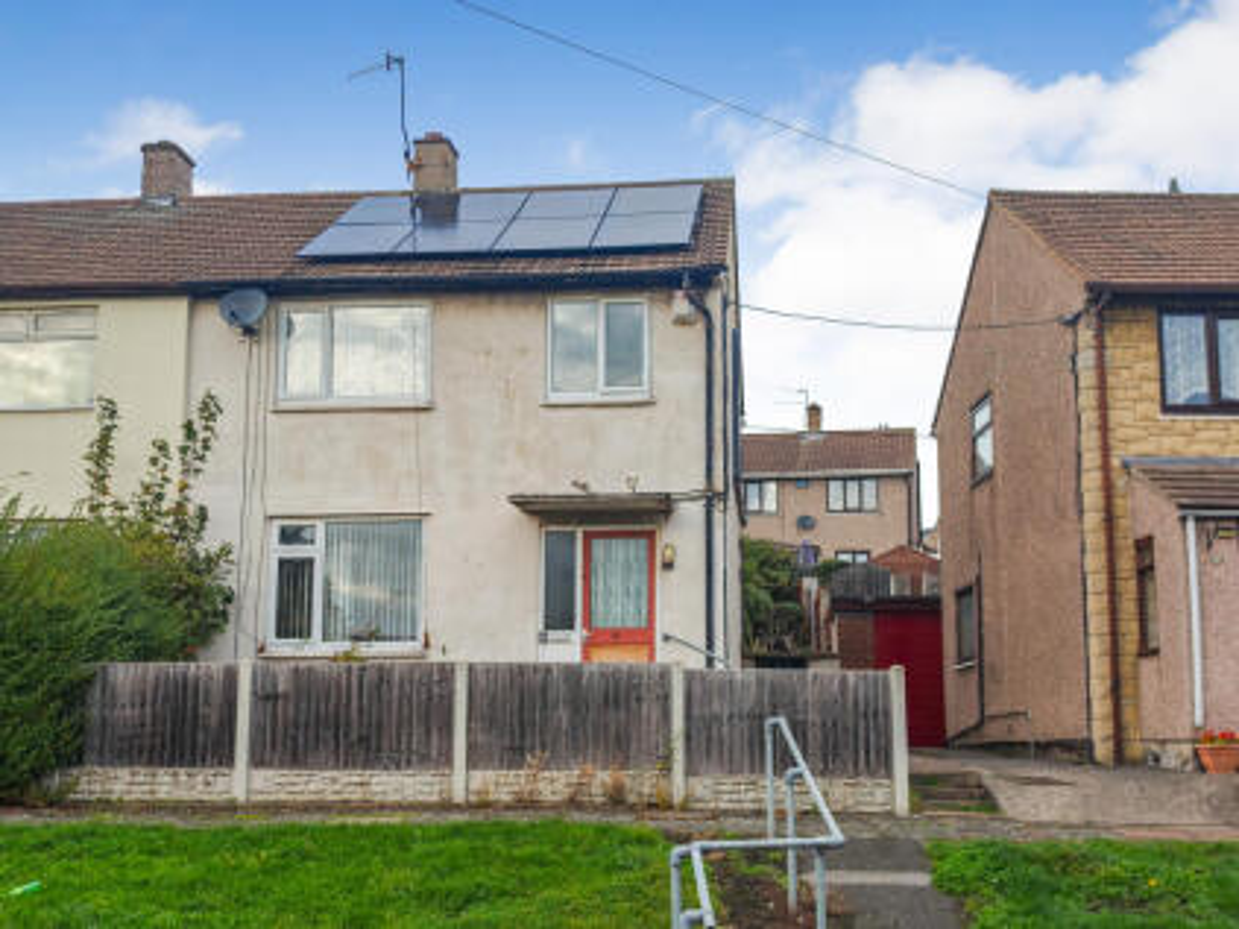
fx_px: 1646
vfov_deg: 31.5
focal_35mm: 46
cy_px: 464
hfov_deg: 41.2
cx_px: 620
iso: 50
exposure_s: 1/750
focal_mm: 8.72
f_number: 2
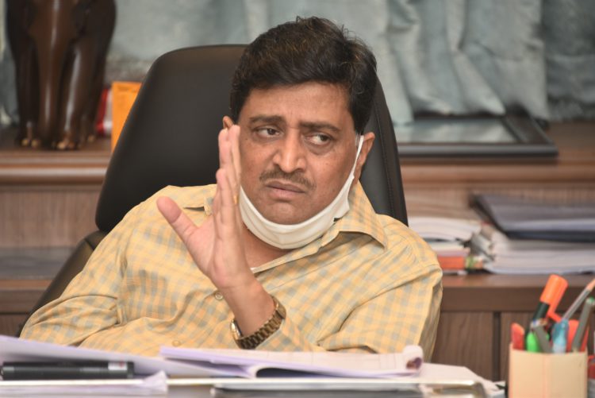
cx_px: 298
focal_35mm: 300
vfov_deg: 4.6
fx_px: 4961
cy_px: 199
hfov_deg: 6.9
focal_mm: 300
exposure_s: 1/80
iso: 500
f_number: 5.6
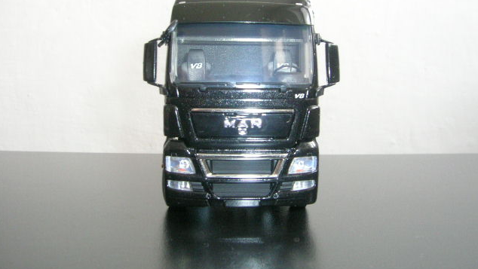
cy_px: 110
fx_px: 558
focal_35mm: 44
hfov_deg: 46.4
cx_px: 238
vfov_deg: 27.1
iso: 200
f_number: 5
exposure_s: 1/2.1
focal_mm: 6.1
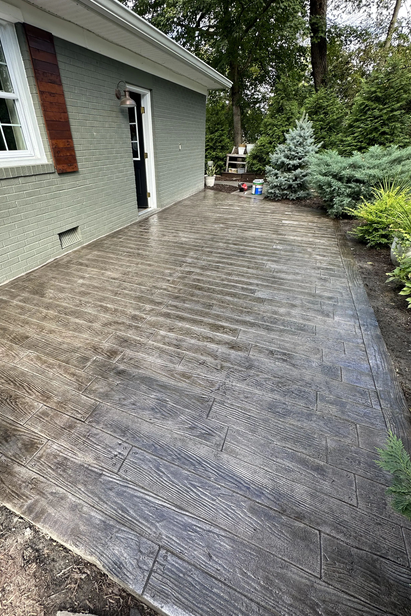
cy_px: 298
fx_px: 274
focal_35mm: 16
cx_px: 178
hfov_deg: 73.4
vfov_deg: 96.7
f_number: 2.2
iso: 40
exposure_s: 1/123
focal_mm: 2.22
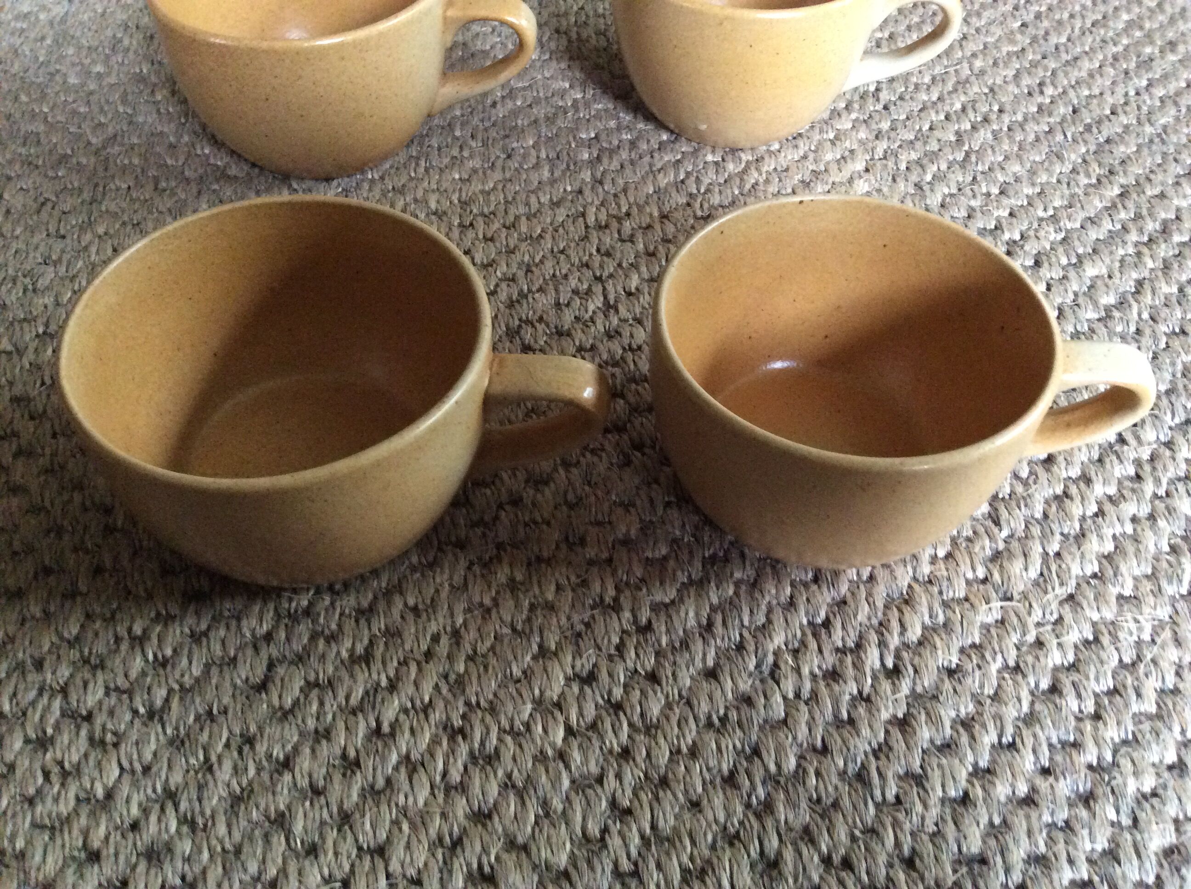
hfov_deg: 56.9
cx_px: 596
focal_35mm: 32
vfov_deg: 44.1
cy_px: 444
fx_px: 1099
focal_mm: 3.3
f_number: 2.4
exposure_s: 1/25
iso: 320
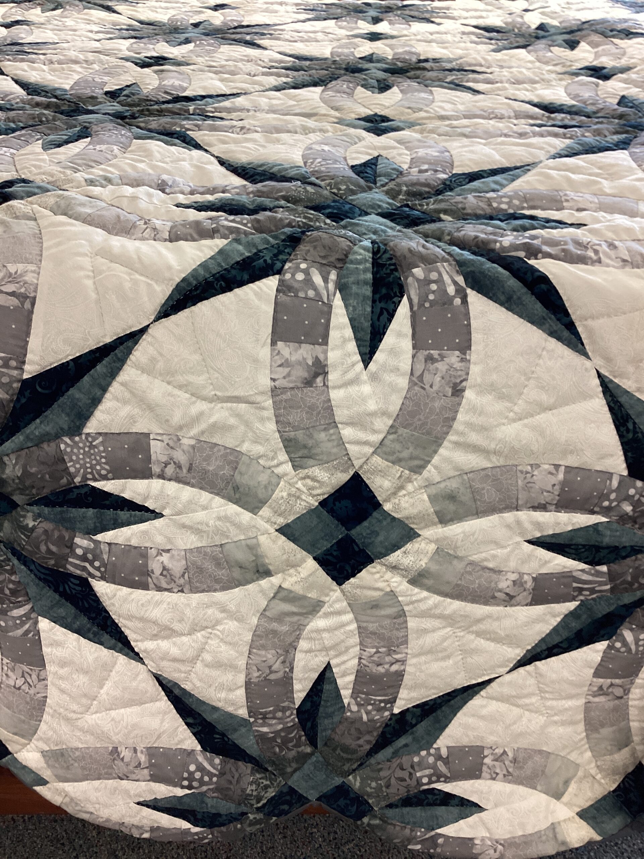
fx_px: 769
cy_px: 430
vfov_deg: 58.4
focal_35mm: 31
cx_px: 322
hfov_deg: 45.4
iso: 125
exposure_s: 1/60
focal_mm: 3.3
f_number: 2.4
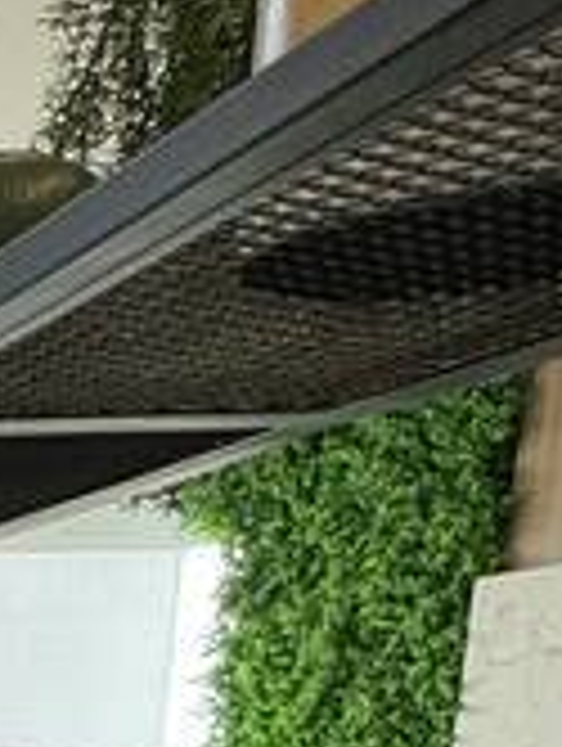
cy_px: 1188
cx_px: -1021
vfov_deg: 18.5
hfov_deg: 11.4
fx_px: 1965
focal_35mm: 91
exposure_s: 1/120
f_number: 2.2
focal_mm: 2.22
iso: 125
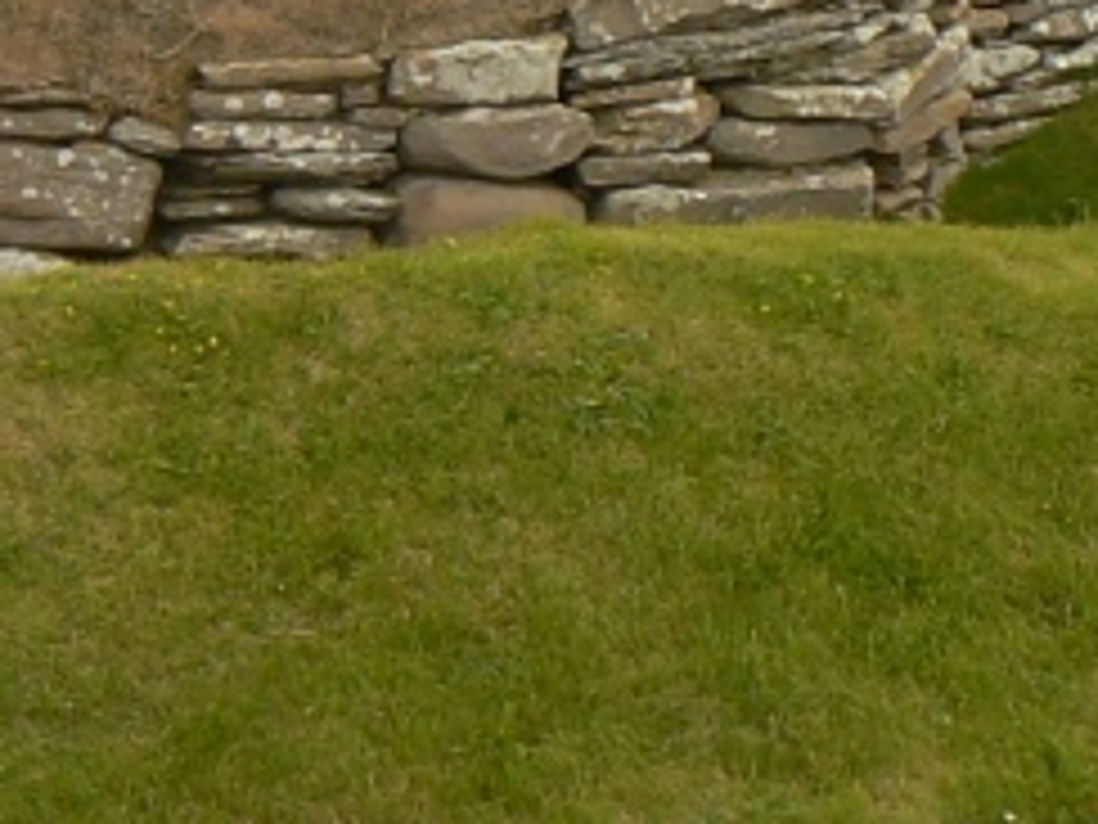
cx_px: 792
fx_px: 4790
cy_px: -63
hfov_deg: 13.0
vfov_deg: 9.7
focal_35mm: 151
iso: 80
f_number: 4
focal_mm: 6
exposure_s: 1/100
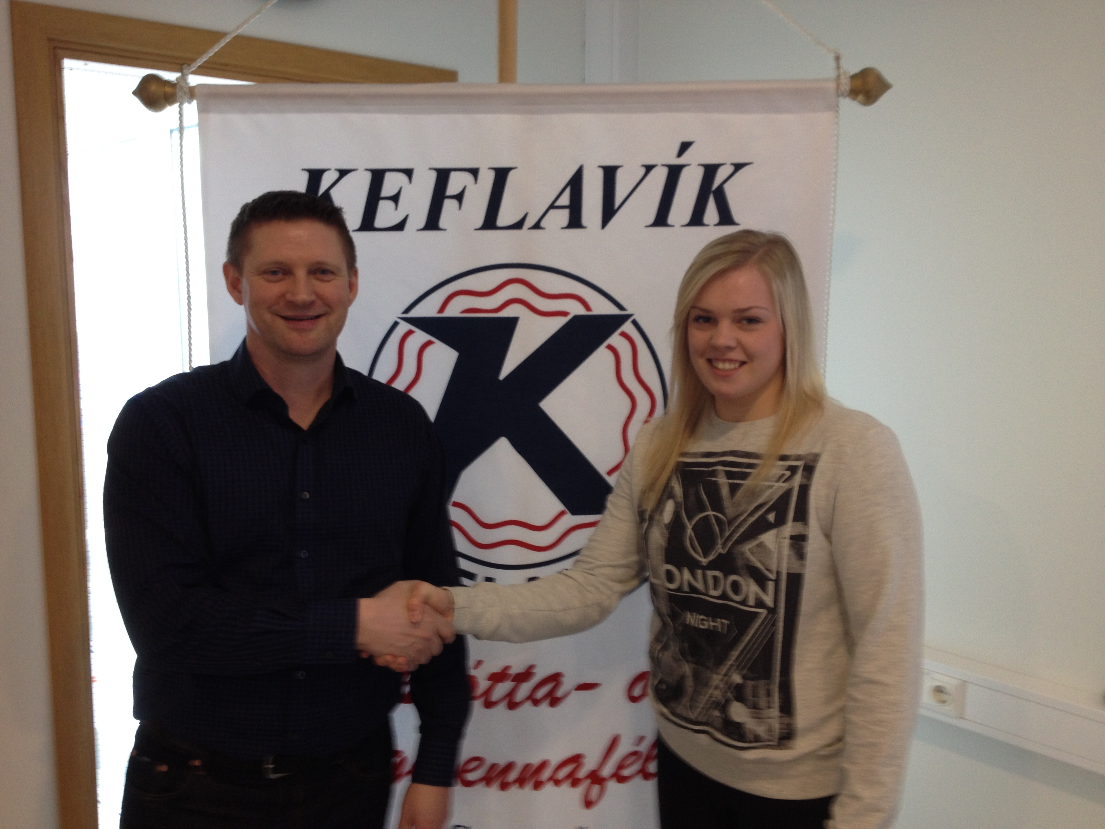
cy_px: 414
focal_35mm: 35
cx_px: 552
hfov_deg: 52.6
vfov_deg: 40.7
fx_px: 1117
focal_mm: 4.28
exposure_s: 1/20
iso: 80
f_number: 2.4
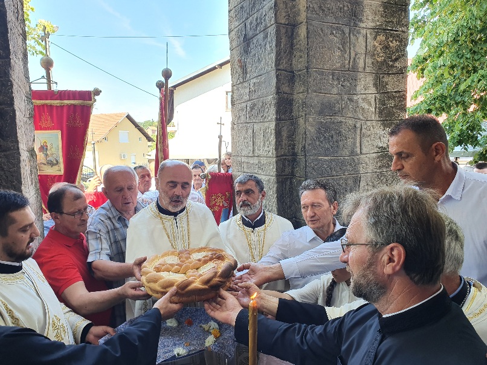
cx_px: 244
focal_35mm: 26
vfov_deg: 53.0
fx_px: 366
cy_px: 182
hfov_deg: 67.3
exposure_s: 1/119
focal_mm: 4.32
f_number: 2.4
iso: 50
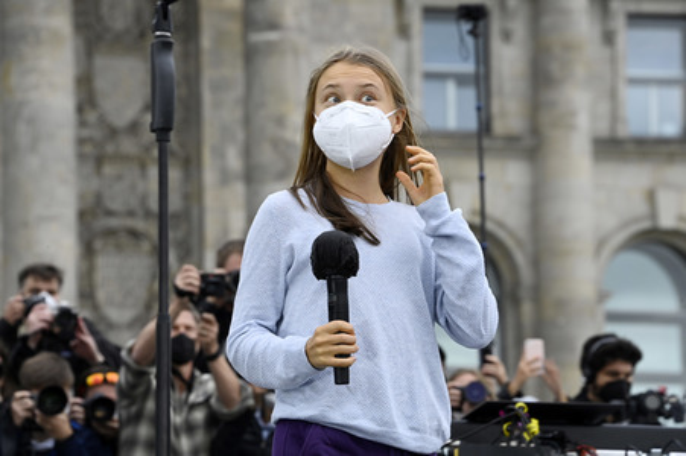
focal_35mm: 170
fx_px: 3237
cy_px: 228
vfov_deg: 8.1
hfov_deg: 12.1
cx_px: 343
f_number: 8
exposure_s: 1/500
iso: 1600
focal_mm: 170
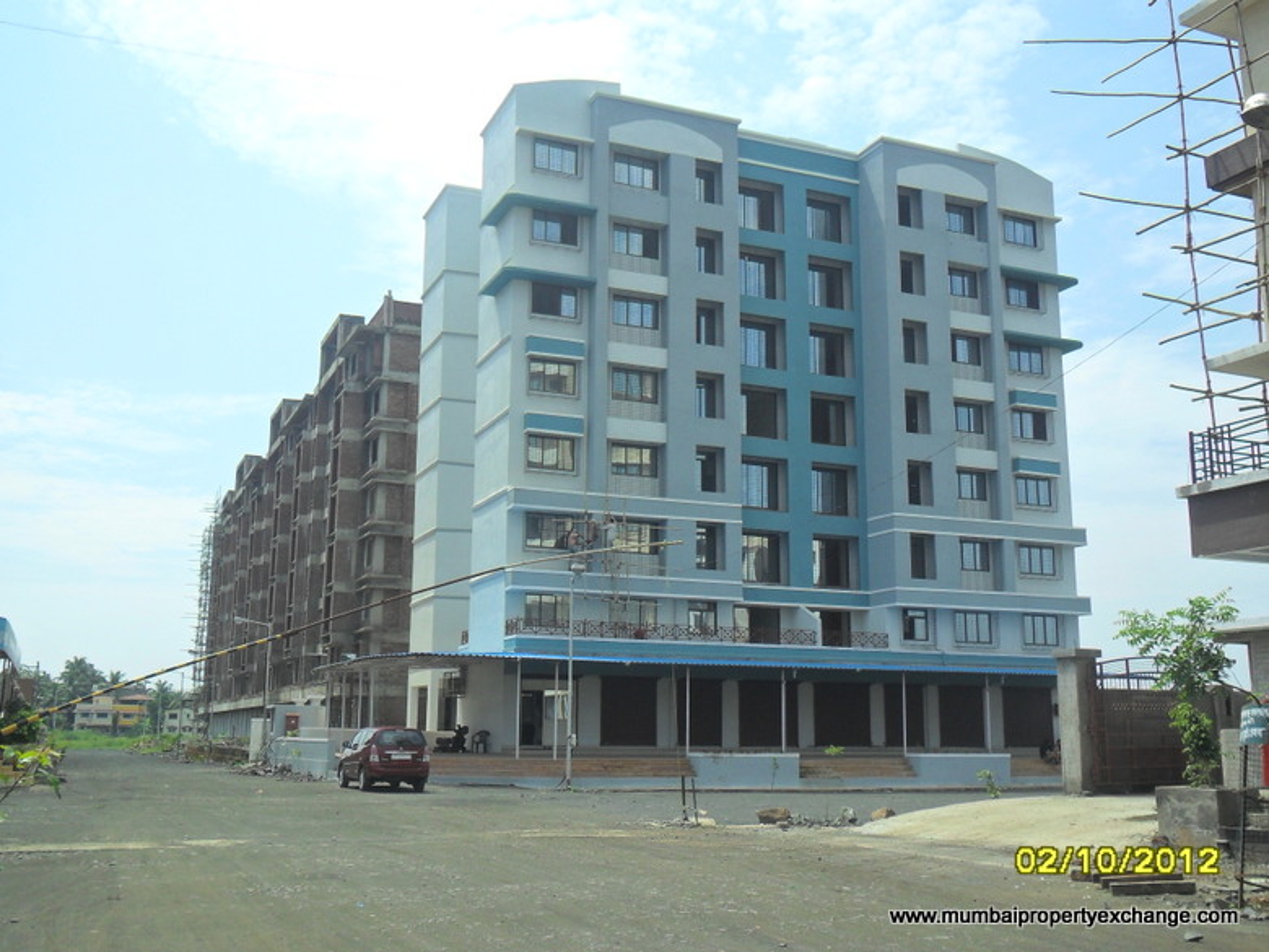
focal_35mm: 37
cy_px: 476
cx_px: 634
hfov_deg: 50.1
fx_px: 1356
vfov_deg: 38.7
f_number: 4
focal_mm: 6.6
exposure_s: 1/1000
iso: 100
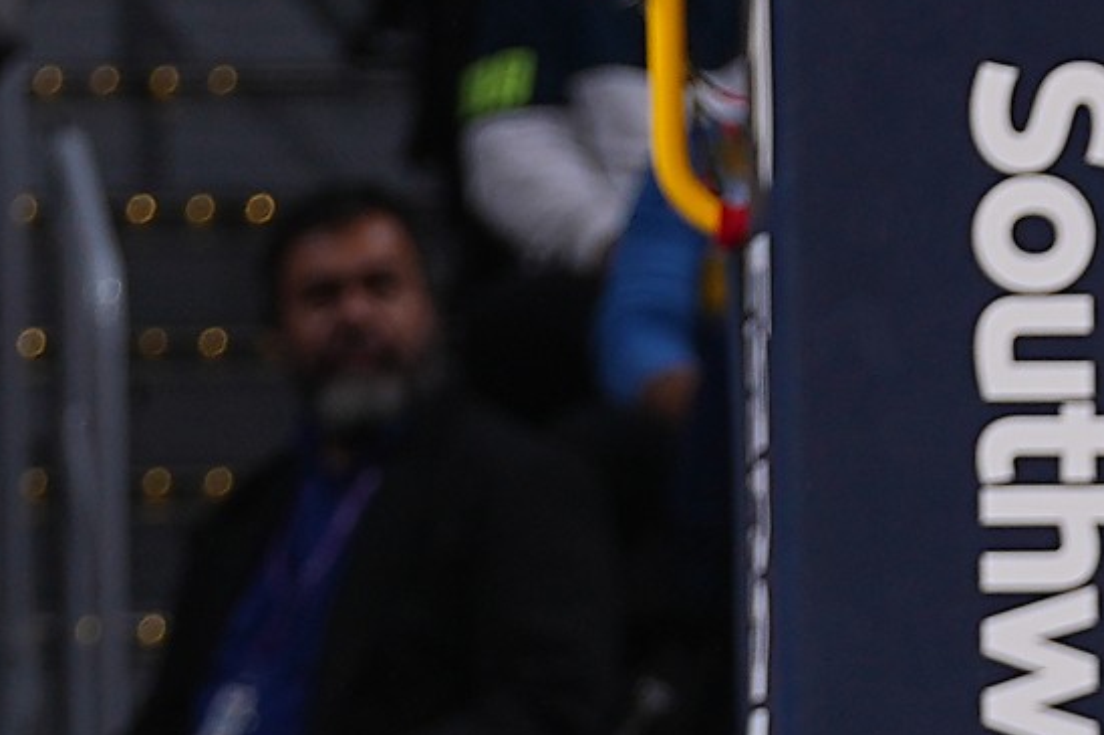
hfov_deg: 1.5
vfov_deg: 1.0
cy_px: 1118
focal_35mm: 1397
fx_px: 42826
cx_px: 2939
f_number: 4.5
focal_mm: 170
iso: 125
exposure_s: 1/400
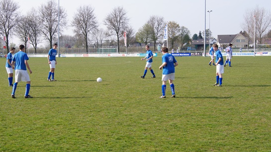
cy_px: 67
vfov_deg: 19.9
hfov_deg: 34.6
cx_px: 125
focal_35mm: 61
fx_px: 435
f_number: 13
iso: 100
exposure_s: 1/100
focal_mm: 35
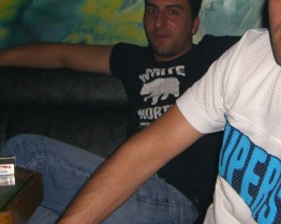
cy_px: 72
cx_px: 216
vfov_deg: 18.0
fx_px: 706
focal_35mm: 85
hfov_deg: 22.3
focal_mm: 7.9
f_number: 2.8
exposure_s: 1/60
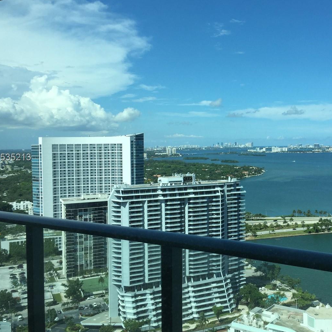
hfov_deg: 40.9
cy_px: 158
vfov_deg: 41.8
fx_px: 434
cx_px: 241
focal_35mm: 40
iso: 32
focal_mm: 4.15
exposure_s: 1/2083
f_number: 2.2
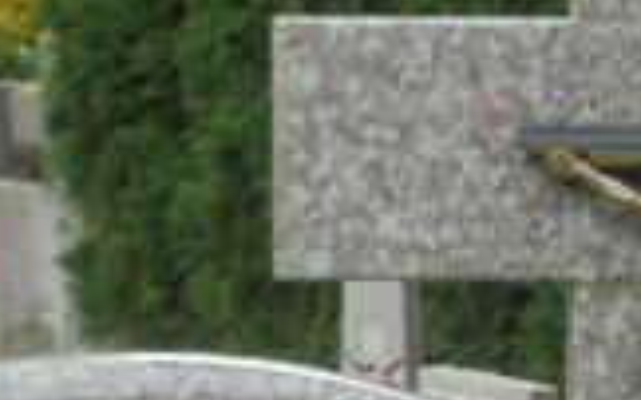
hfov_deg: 10.2
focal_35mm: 205
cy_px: 851
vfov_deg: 6.2
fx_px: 3579
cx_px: 590
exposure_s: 1/125
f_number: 4.8
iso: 100
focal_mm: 8.9
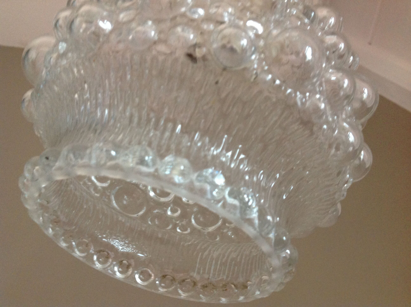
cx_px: 206
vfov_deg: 40.6
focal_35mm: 35
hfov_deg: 52.7
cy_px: 154
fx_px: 415
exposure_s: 1/15
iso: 200
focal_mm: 4.28
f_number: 2.4
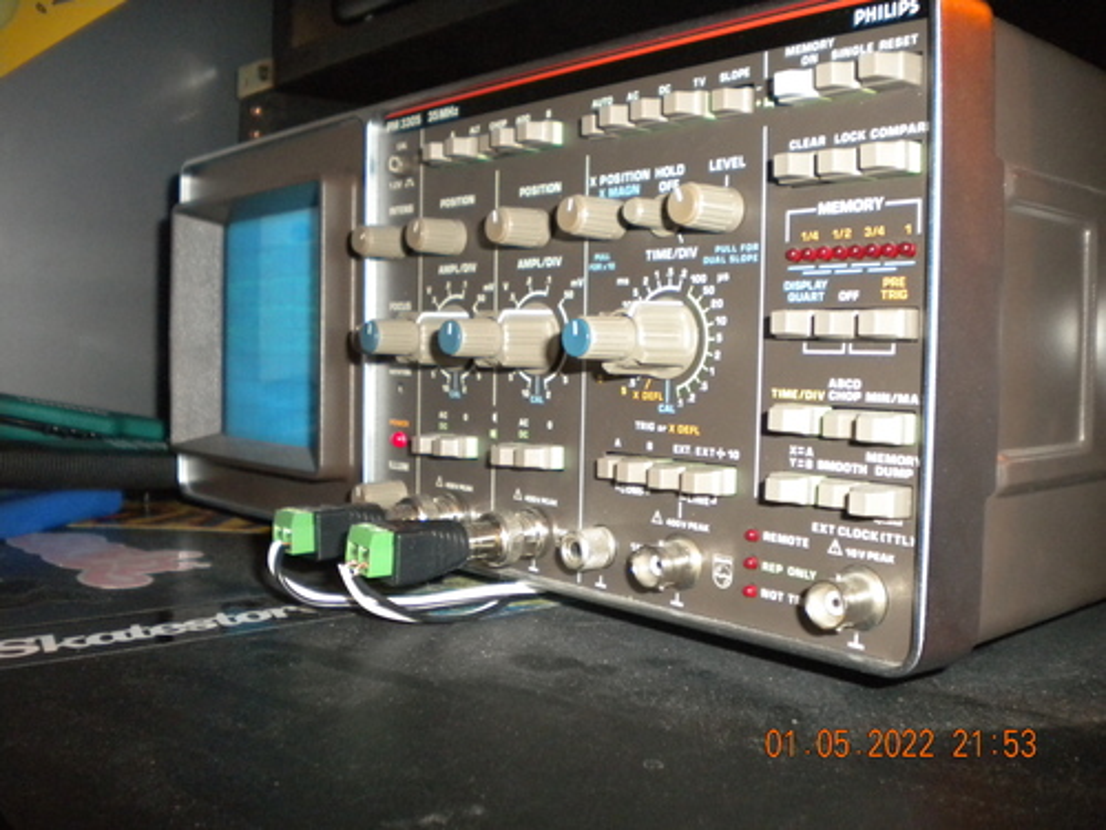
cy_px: 415
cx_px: 553
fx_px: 1118
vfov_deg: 40.7
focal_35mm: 35
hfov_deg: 52.6
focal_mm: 6.3
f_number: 3.1
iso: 400
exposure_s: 1/30
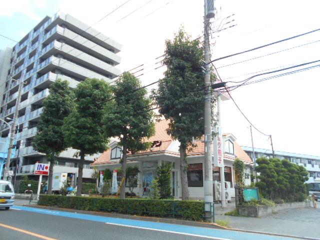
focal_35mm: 26
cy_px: 120
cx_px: 160
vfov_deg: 53.1
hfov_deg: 67.3
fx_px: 240
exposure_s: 1/400
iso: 80
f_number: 3.2
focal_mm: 4.6
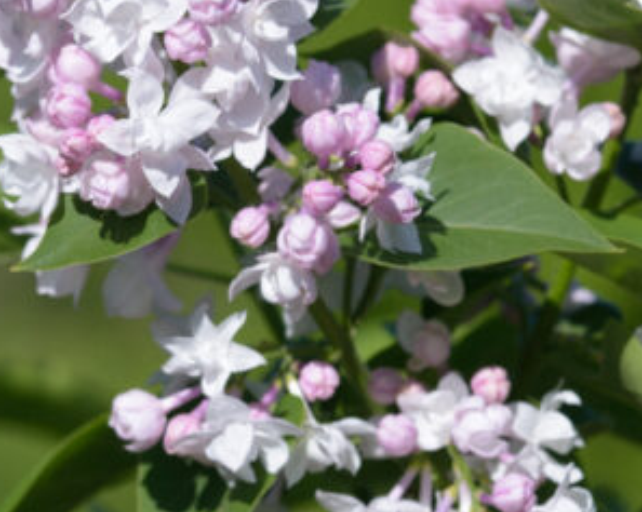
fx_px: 6890
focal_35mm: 363
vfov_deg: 4.3
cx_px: 402
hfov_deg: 5.3
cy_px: 43
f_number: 5
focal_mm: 112
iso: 100
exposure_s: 1/1250
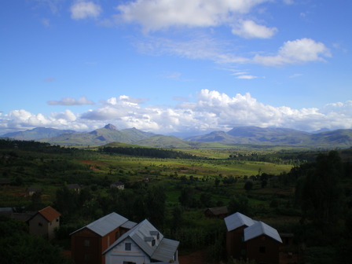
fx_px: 386
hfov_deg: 49.0
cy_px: 132
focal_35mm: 38
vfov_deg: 37.7
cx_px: 176
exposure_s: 1/320
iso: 64
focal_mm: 6.3
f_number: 4.6
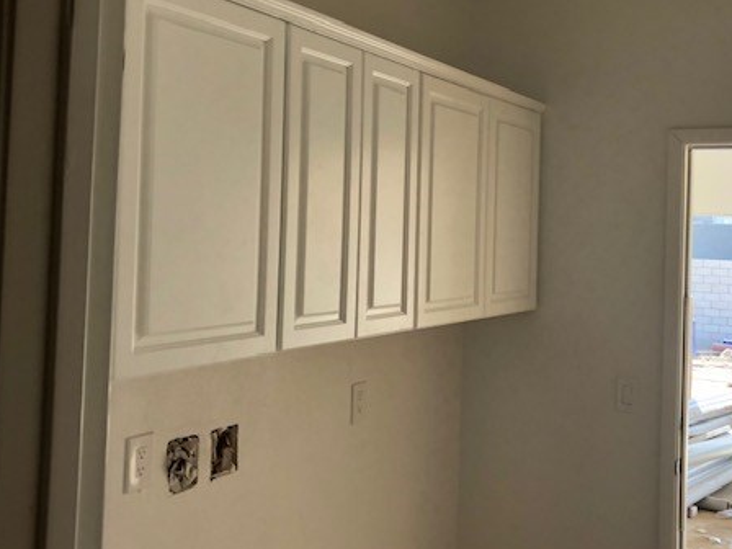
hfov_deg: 46.6
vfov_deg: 35.8
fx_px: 846
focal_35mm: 40
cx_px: 436
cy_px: 219
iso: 32
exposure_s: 1/120
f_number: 1.8
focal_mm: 4
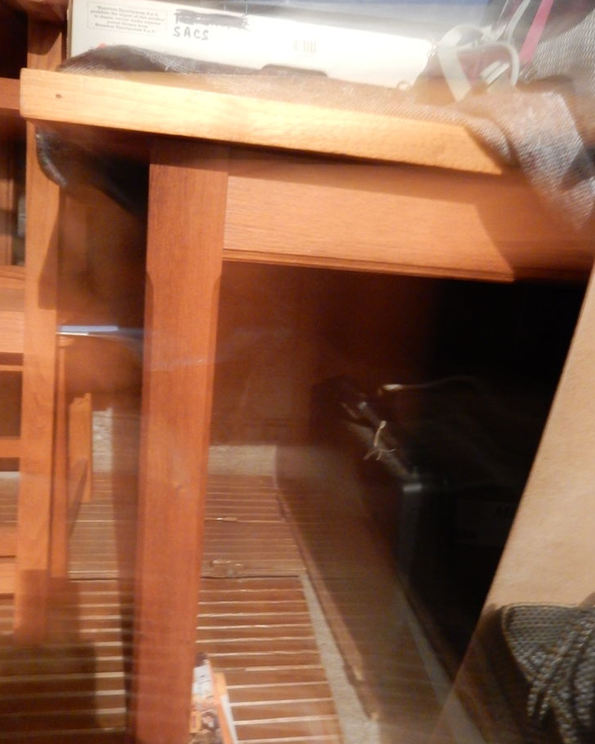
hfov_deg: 53.2
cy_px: 350
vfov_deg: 64.0
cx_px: 293
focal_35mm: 27
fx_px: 594
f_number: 3.7
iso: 900
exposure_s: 1
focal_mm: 4.5
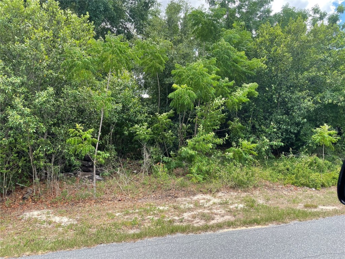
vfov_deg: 53.1
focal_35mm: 26
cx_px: 172
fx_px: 259
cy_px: 130
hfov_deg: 67.3
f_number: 1.6
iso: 32
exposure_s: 1/500
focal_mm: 4.2
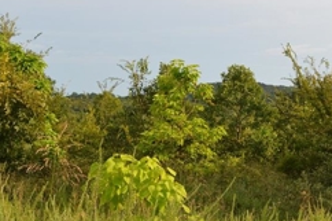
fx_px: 617
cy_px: 100
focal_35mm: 67
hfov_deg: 29.1
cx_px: 287
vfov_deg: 20.3
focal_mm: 24
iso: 100
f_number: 8
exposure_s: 1/200
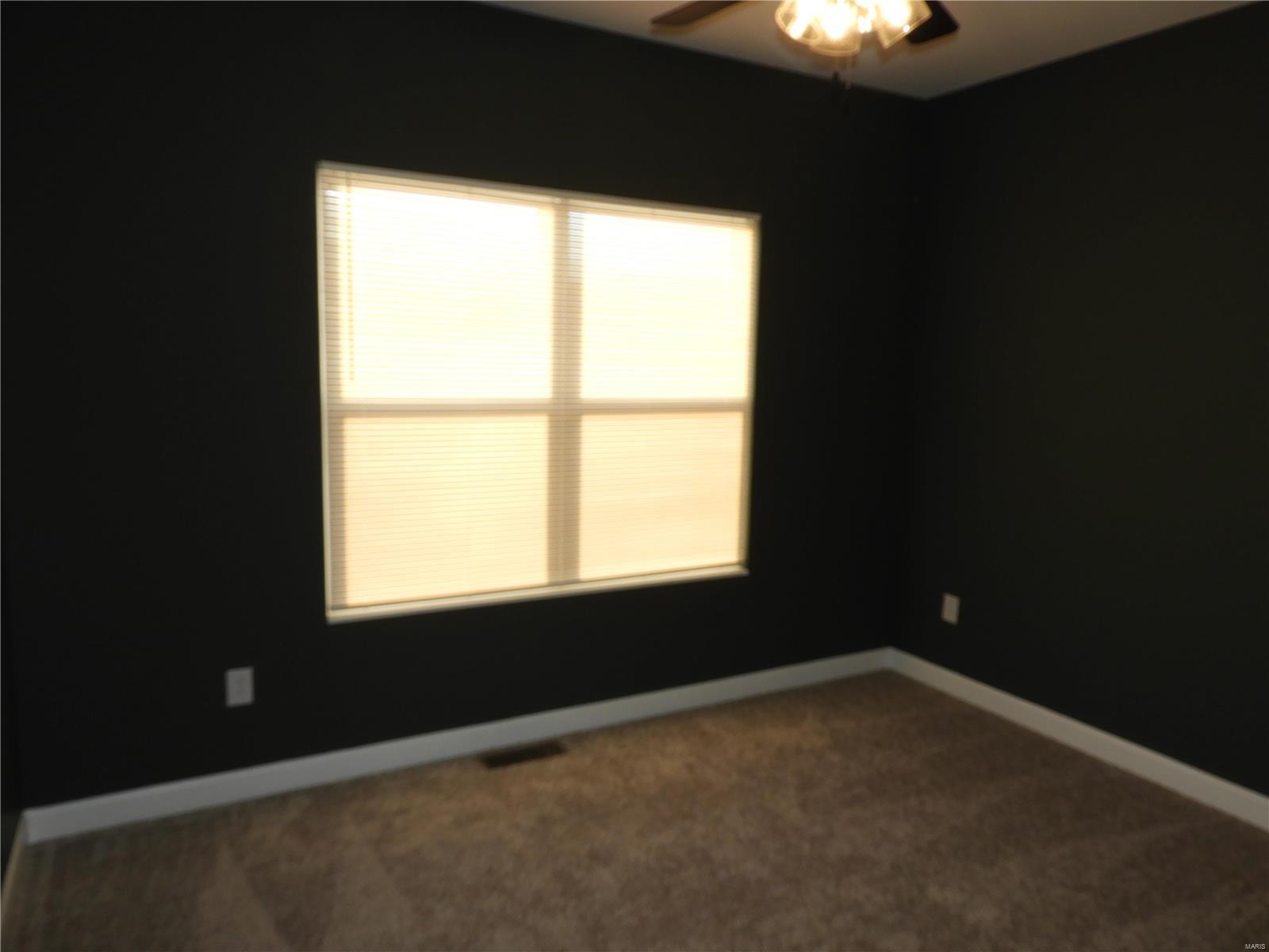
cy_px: 476
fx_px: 880
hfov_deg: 71.6
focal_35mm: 24
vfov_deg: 56.8
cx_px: 634
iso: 100
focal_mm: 4.3
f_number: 3.3
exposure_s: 1/125
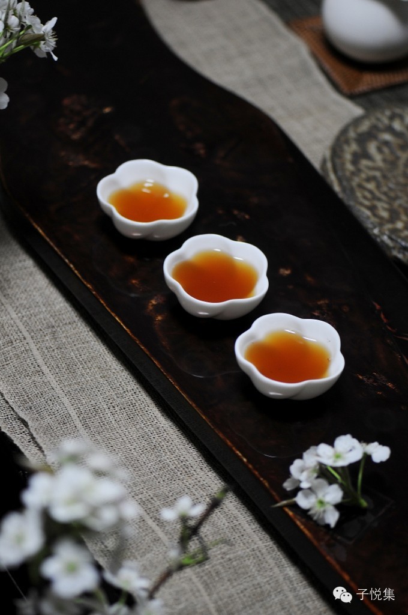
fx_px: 2685
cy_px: 308
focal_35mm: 158
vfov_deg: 13.1
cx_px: 204
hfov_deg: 8.7
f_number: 3
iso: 200
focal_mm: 105
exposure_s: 1/30
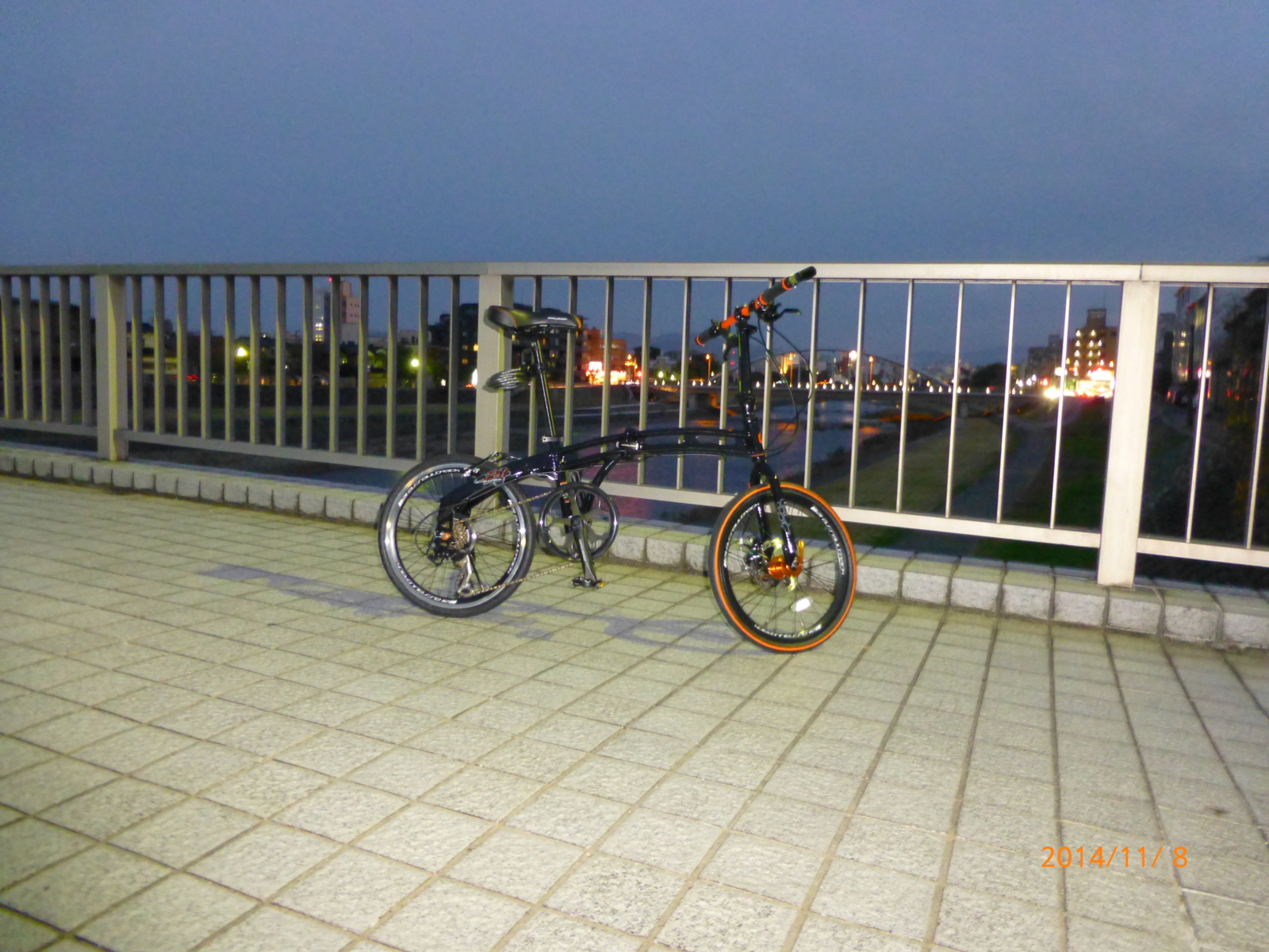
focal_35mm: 24
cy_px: 476
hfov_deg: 71.6
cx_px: 634
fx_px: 880
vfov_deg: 56.8
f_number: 3.3
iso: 800
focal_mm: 4.3
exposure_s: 1/4
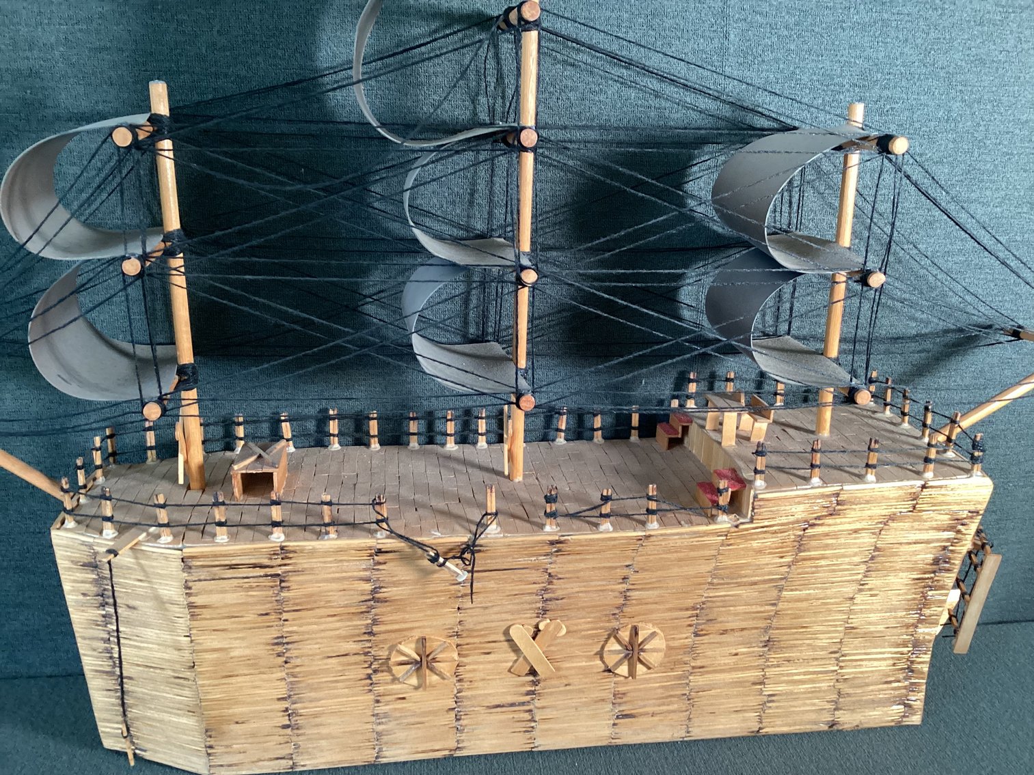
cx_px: 517
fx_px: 926
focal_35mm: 31
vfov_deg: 45.4
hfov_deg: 58.3
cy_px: 388
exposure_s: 1/60
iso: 250
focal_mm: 3.3
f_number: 2.4
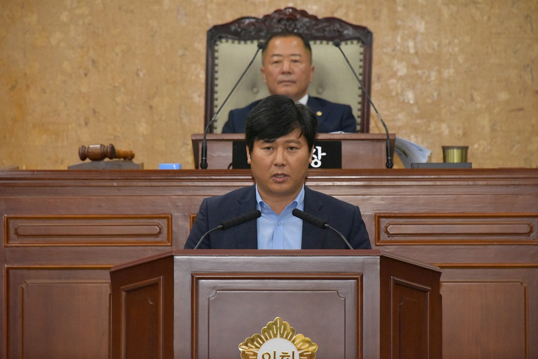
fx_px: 4484
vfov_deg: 4.6
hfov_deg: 6.9
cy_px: 180
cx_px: 269
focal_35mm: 300
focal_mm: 300
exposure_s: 1/320
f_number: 9
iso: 9000
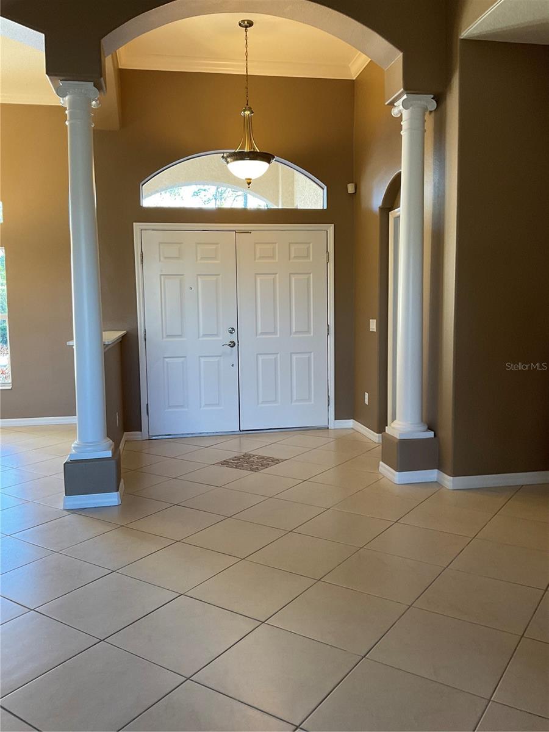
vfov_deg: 61.7
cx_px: 274
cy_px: 366
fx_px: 613
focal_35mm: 29
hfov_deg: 48.2
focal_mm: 3
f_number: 1.8
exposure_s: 1/60
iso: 80
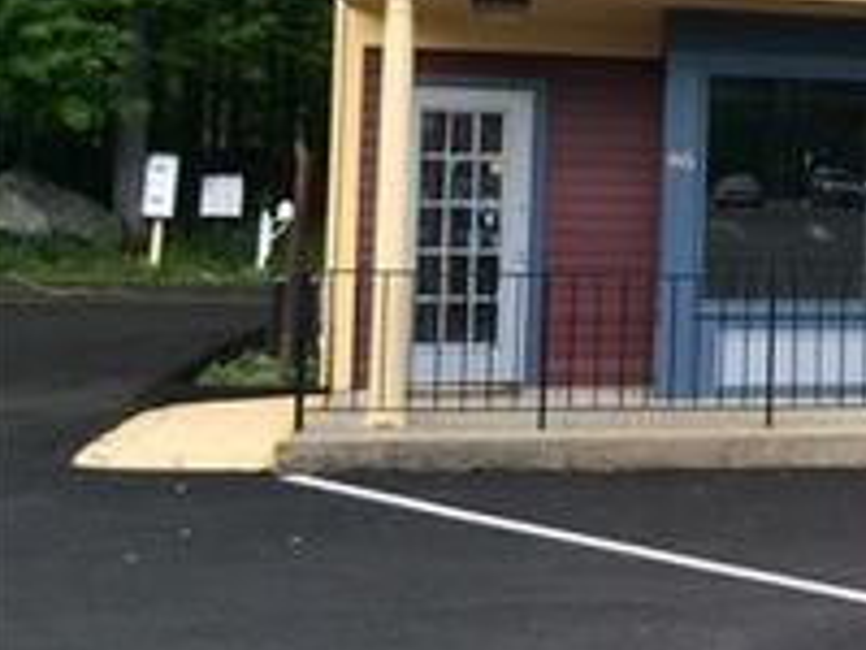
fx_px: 1876
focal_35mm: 75
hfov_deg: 23.5
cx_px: 1065
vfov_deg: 19.4
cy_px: 128
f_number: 2.2
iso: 32
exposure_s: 1/376
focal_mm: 4.12
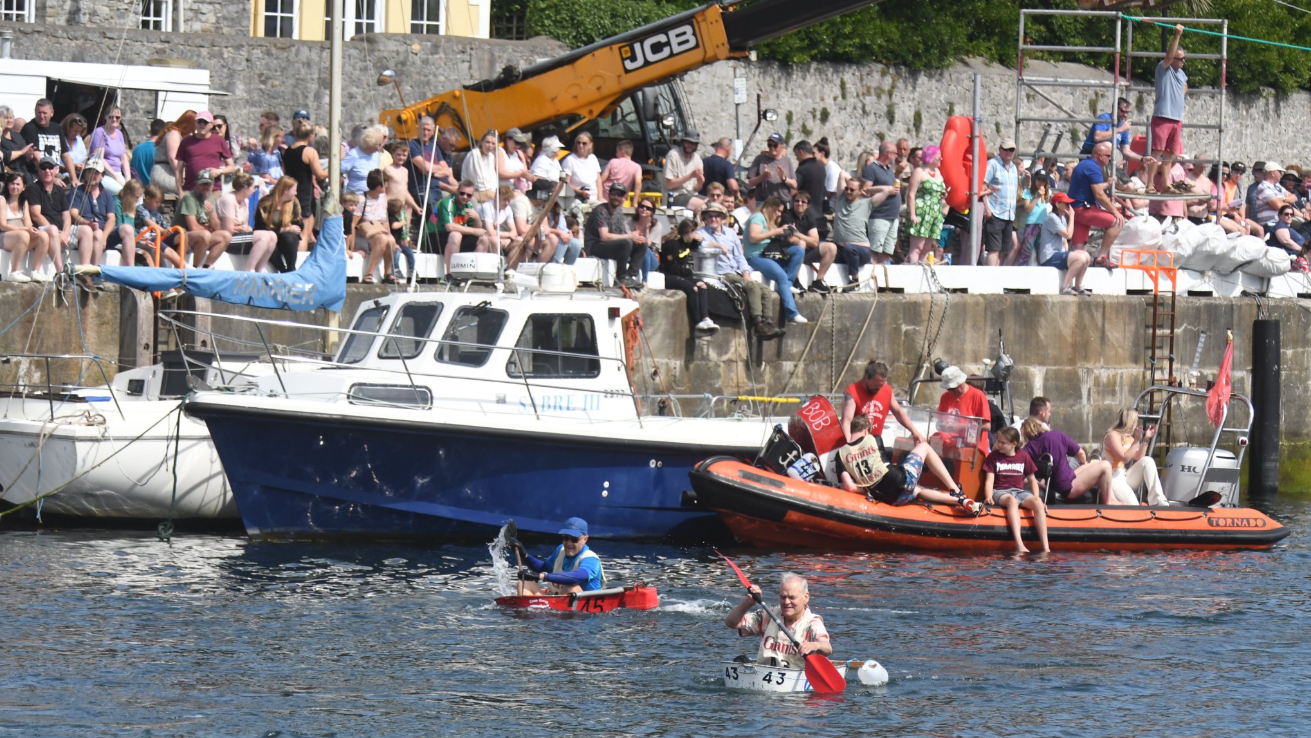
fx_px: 7684
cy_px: 411
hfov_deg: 9.8
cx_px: 657
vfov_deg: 5.5
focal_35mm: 221
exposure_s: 1/3200
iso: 800
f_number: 5.6
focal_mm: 140
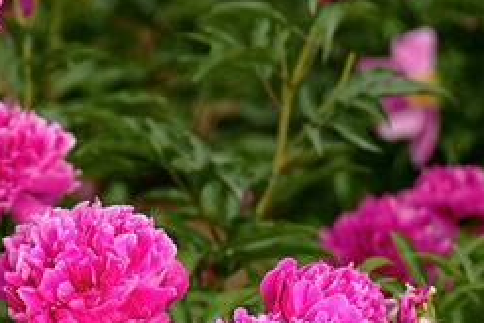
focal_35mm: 307
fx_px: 4127
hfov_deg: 6.6
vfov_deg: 4.5
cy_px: 392
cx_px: -207
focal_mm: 72
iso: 125
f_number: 2.8
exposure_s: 1/320
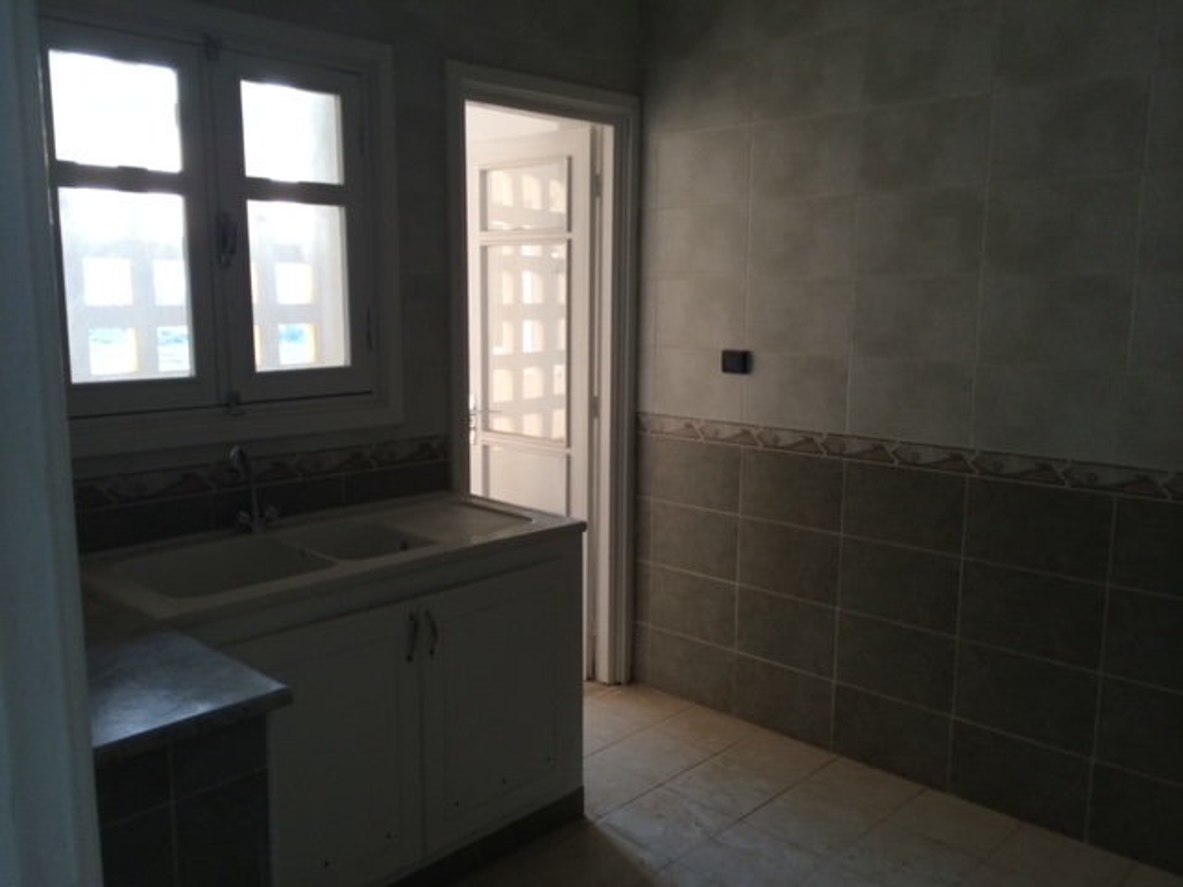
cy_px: 444
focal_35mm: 30
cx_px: 592
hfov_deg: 60.0
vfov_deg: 46.8
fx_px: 1025
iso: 100
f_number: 2.2
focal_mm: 4.12
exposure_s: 1/30
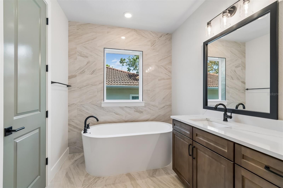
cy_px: 94
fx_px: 118
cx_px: 142
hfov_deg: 100.4
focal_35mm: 15
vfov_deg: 77.3
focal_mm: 10
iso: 100
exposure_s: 1/50
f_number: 7.1
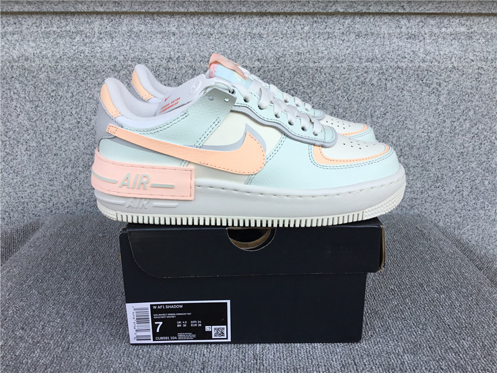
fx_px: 445
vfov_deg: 45.4
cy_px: 186
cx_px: 248
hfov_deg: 58.4
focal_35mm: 31
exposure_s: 1/617
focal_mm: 3.3
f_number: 2.4
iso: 25
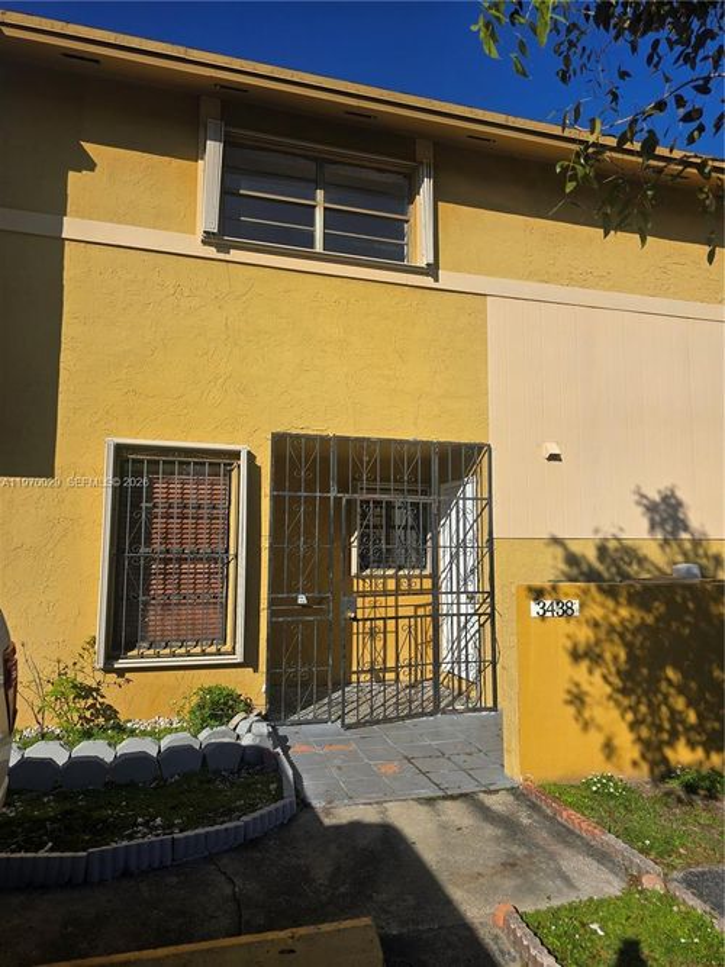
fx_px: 642
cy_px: 484
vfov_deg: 73.9
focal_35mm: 23
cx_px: 362
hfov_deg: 58.9
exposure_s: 1/1192
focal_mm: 6.3
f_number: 1.7
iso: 12
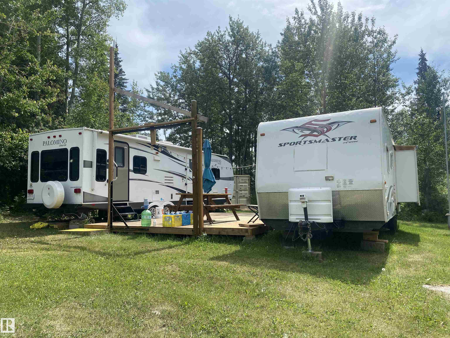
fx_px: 338
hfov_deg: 67.3
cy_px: 169
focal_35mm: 26
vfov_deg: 53.1
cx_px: 225
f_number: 1.8
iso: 32
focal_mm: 4.25
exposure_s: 1/2183
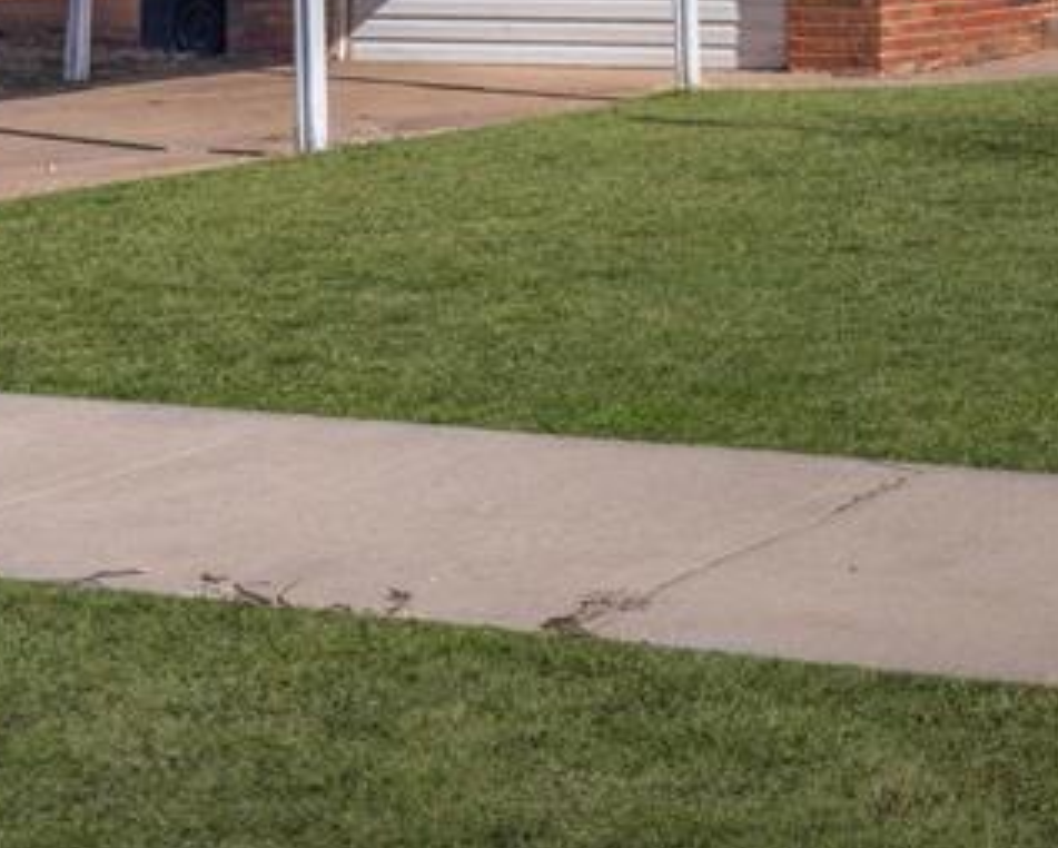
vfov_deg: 14.2
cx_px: 1443
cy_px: -124
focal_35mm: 106
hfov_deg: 16.9
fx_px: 3321
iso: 100
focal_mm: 35
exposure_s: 1/320
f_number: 8
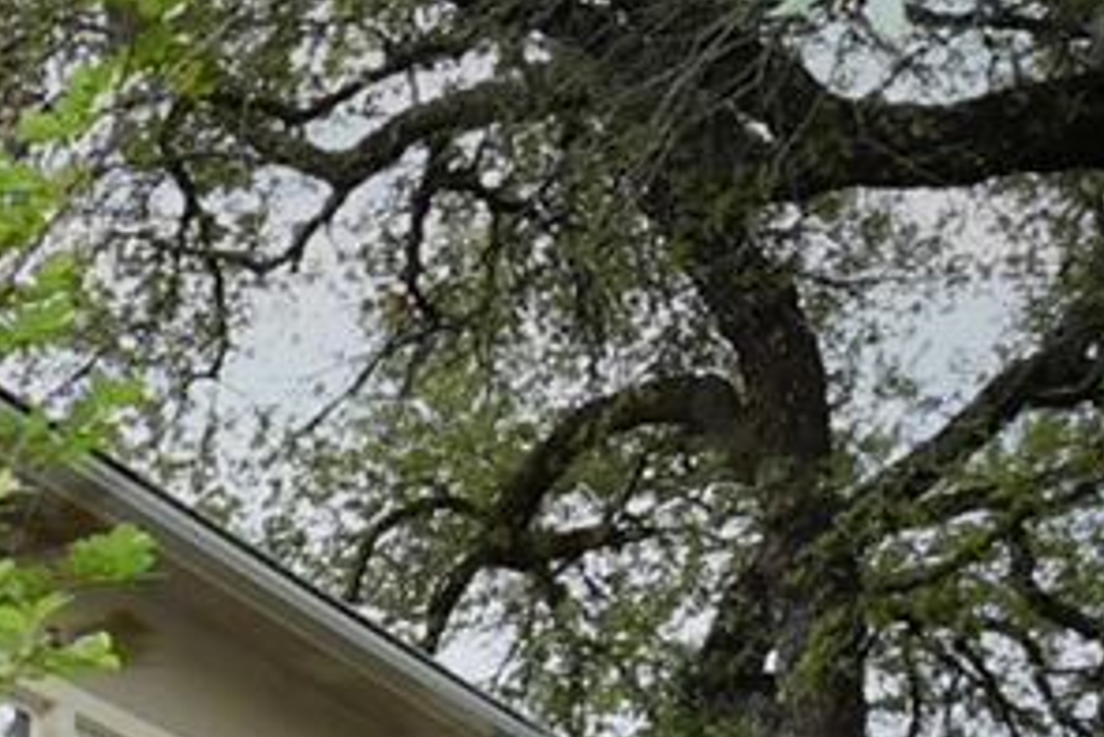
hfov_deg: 12.5
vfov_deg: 10.7
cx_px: -1721
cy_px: 1450
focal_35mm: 118
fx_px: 3620
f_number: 5
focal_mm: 11.5
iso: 200
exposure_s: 1/640
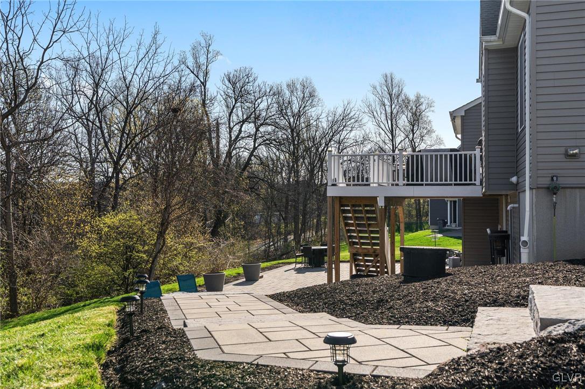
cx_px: 292
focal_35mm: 34
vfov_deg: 38.8
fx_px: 552
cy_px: 194
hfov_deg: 55.8
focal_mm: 34
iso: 320
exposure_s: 1/800
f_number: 7.1
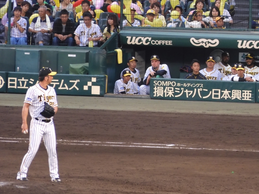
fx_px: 4863
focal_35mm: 650
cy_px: 97
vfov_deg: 2.3
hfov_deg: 3.1
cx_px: 130
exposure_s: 1/60
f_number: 6.9
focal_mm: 116
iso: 720
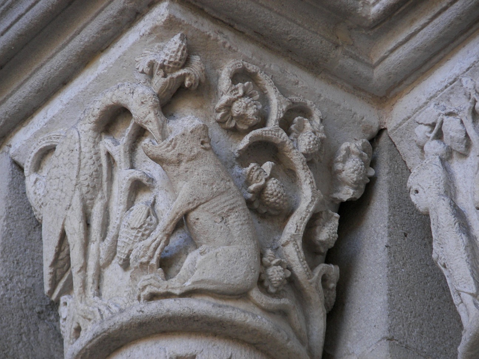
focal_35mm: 263
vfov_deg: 5.7
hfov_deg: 7.5
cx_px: 240
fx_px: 3639
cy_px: 180
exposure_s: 1/60
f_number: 3.6
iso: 100
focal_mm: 43.7
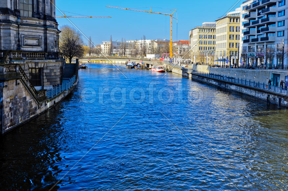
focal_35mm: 42
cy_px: 96
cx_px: 144
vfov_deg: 31.7
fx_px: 335
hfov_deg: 46.5
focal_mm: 28
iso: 100
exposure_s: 1/750
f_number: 3.5
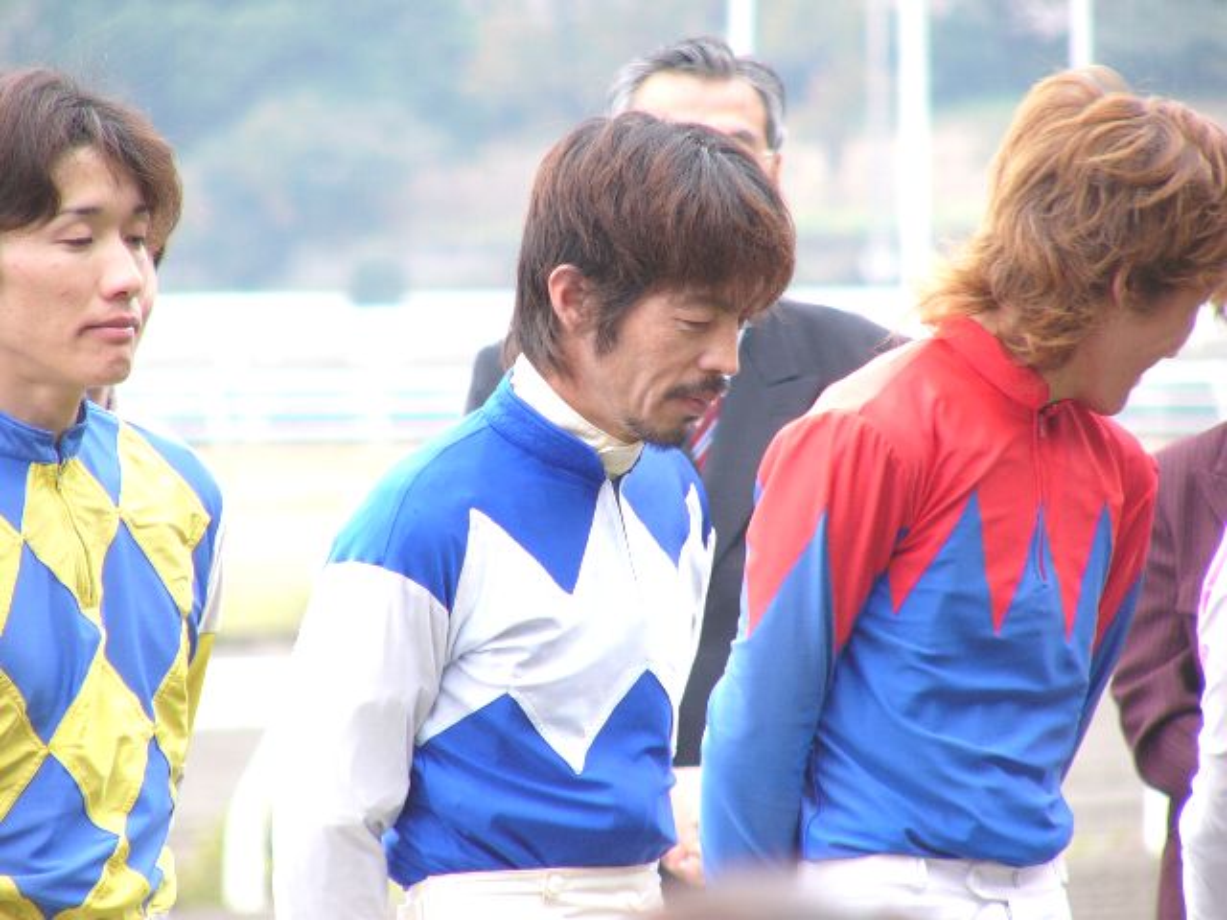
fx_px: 15313
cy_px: 460
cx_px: 614
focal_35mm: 432
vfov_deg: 3.4
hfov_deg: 4.6
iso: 50
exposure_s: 1/80
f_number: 4
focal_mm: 72
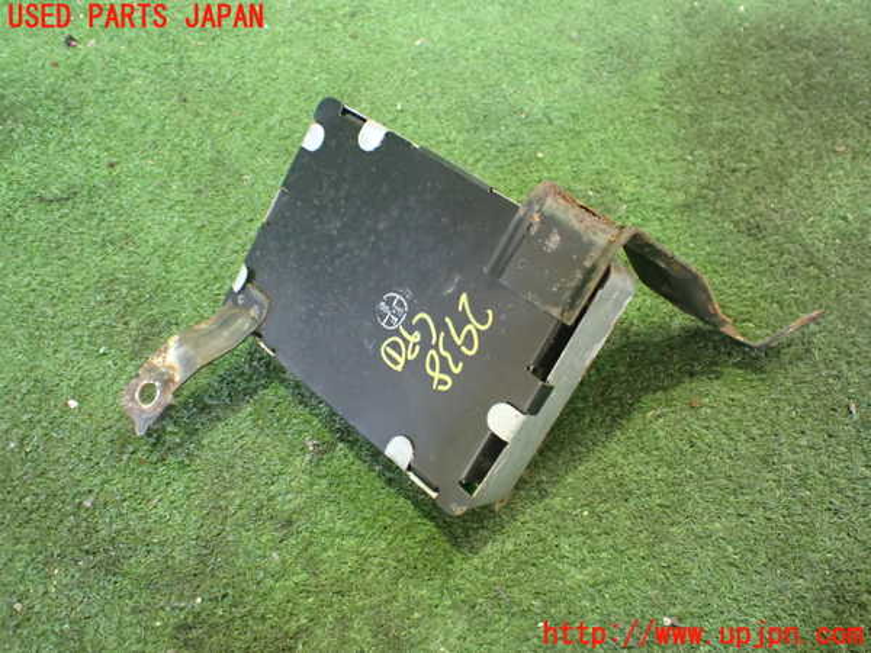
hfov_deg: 60.0
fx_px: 755
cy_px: 326
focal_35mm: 30
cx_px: 436
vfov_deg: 46.8
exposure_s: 1/30
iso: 1000
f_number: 2.3
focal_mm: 5.4
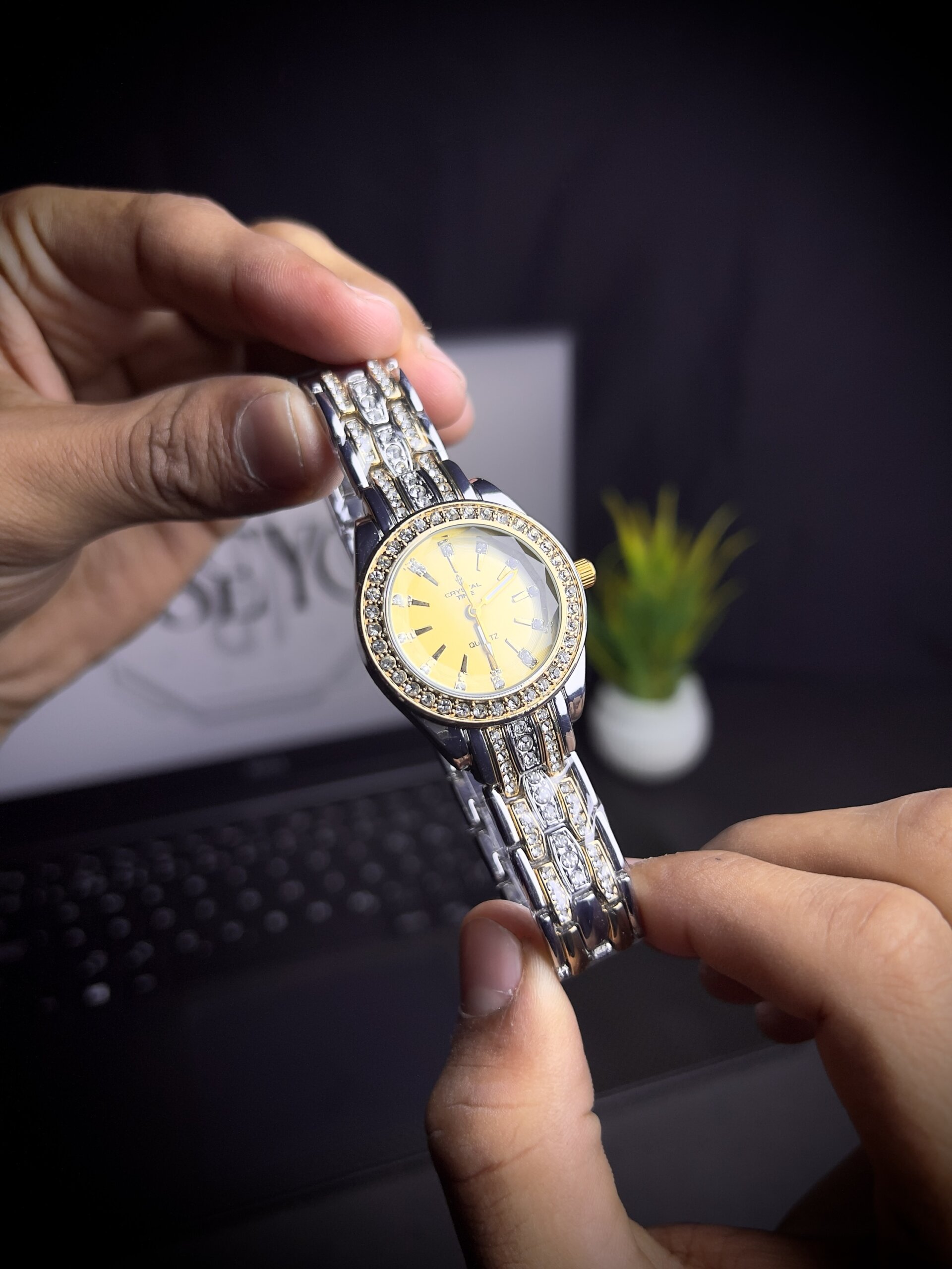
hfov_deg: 53.1
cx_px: 476
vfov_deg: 67.3
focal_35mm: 26
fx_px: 953
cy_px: 634
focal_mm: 5.7
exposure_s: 1/454
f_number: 1.5
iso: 50
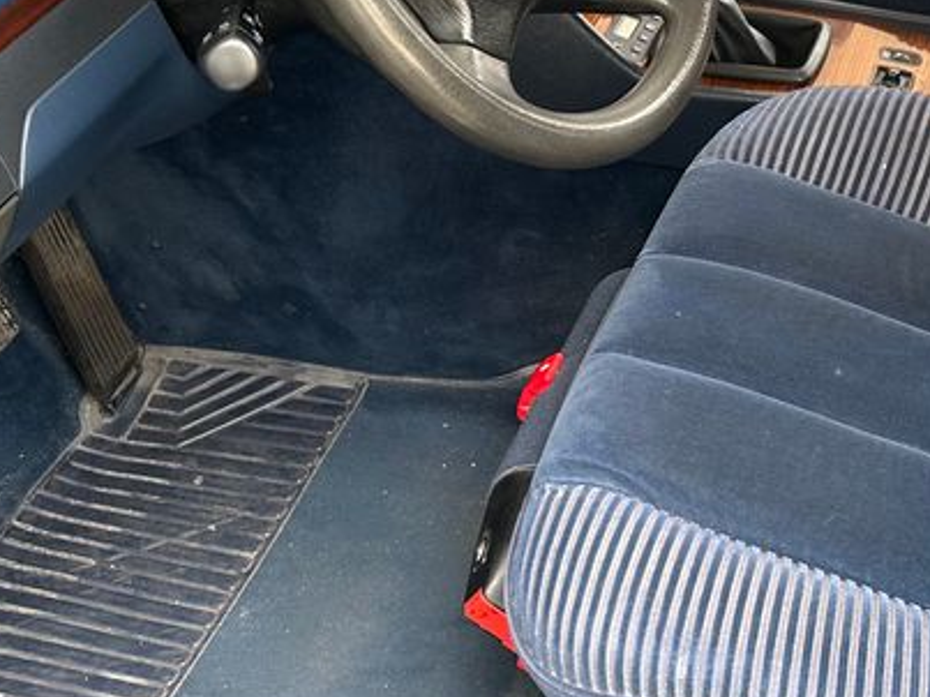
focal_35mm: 61
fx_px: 1638
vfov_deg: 23.2
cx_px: 738
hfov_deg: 30.9
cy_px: 23
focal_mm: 6.86
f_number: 1.78
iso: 100
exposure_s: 1/121
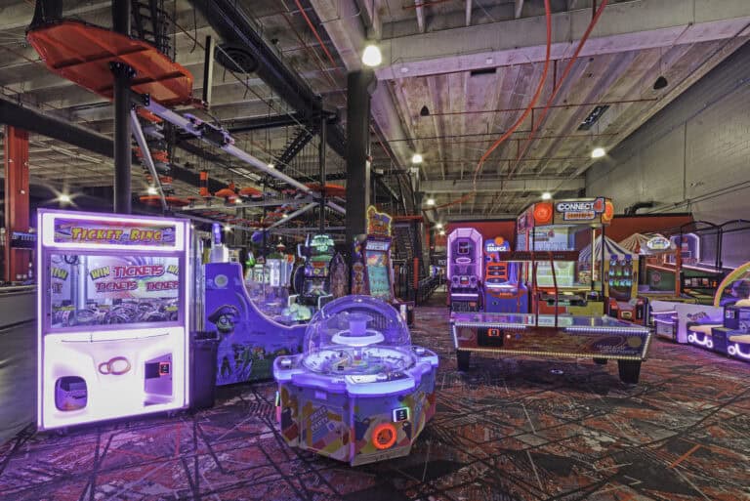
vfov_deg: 77.4
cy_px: 250
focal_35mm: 15
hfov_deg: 100.4
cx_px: 375
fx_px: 313
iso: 100
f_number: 13
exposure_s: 1
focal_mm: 15
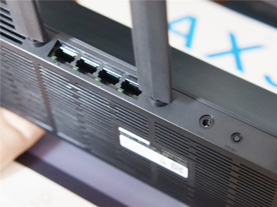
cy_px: 104
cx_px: 138
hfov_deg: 22.8
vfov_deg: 17.2
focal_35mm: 86
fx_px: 688
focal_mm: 43
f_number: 3.5
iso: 3200
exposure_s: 1/30
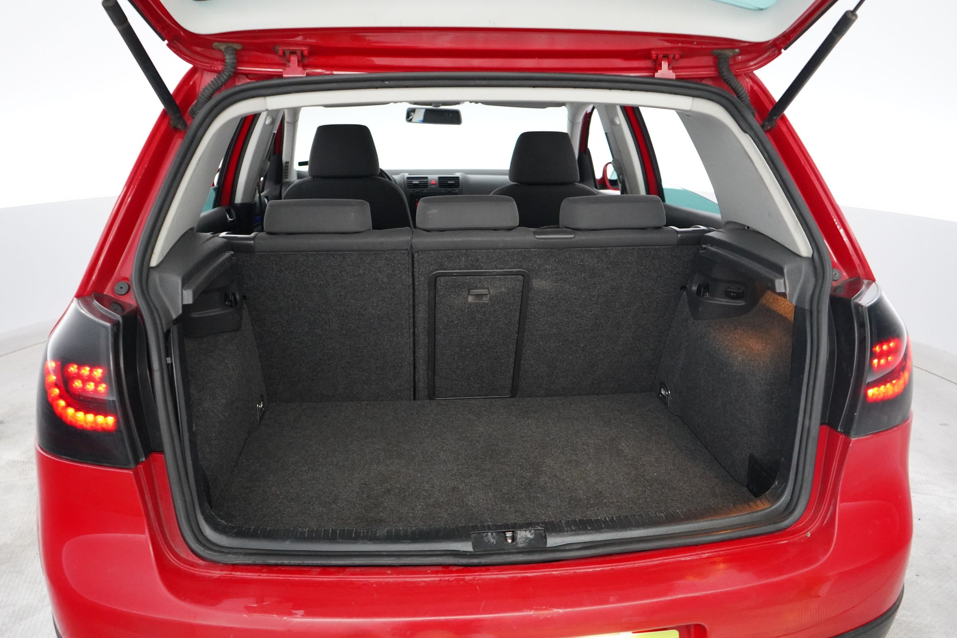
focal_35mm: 28
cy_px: 319
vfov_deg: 46.4
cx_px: 478
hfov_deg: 65.5
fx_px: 744
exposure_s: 1/160
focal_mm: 28
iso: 10000
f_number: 3.5
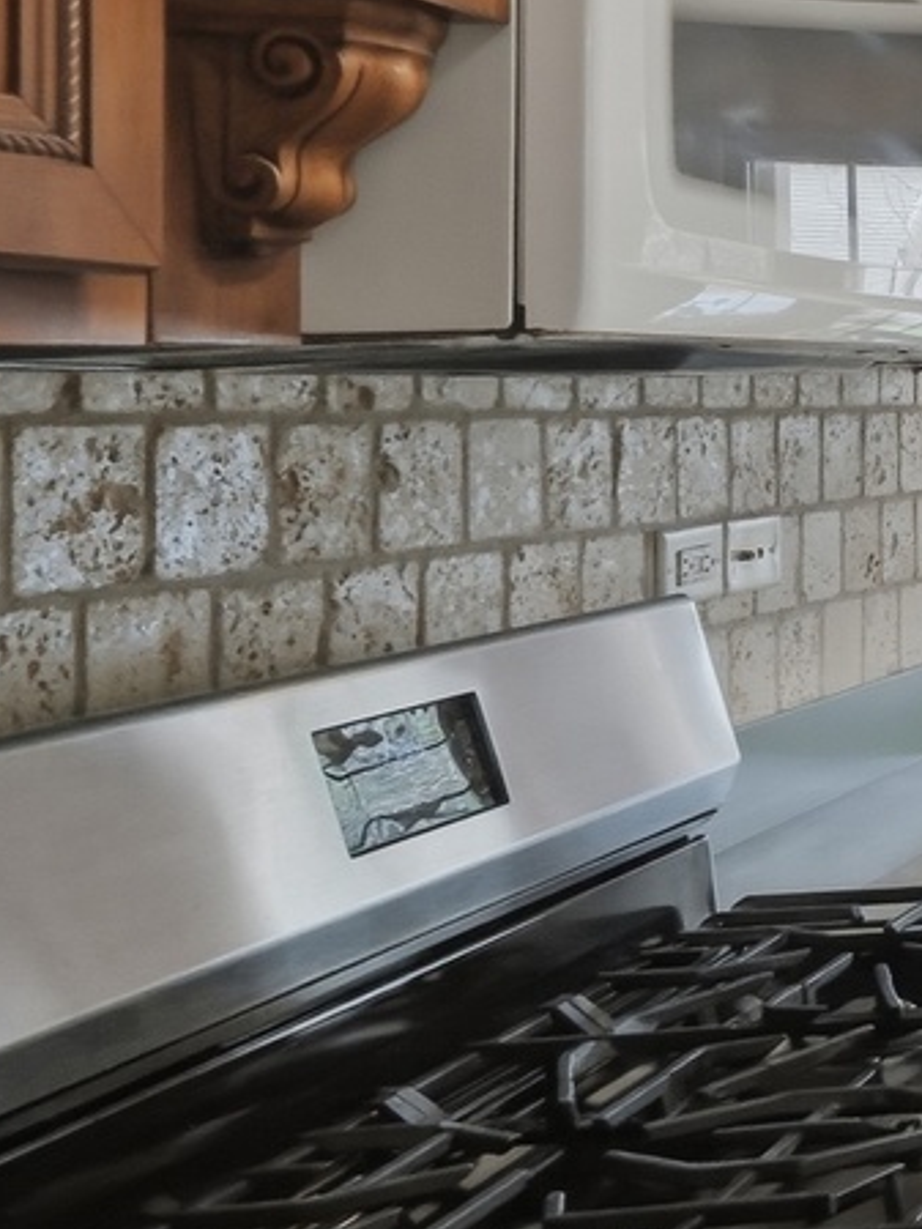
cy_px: 405
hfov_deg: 15.5
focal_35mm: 52
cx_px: 2181
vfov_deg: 36.4
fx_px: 1846
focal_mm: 10
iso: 800
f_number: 7.1
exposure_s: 1/80
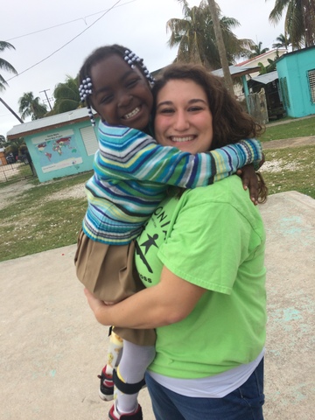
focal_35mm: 29
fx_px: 352
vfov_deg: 61.7
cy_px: 210
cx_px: 158
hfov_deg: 48.2
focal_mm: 4.15
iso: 32
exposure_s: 1/820
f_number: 2.2
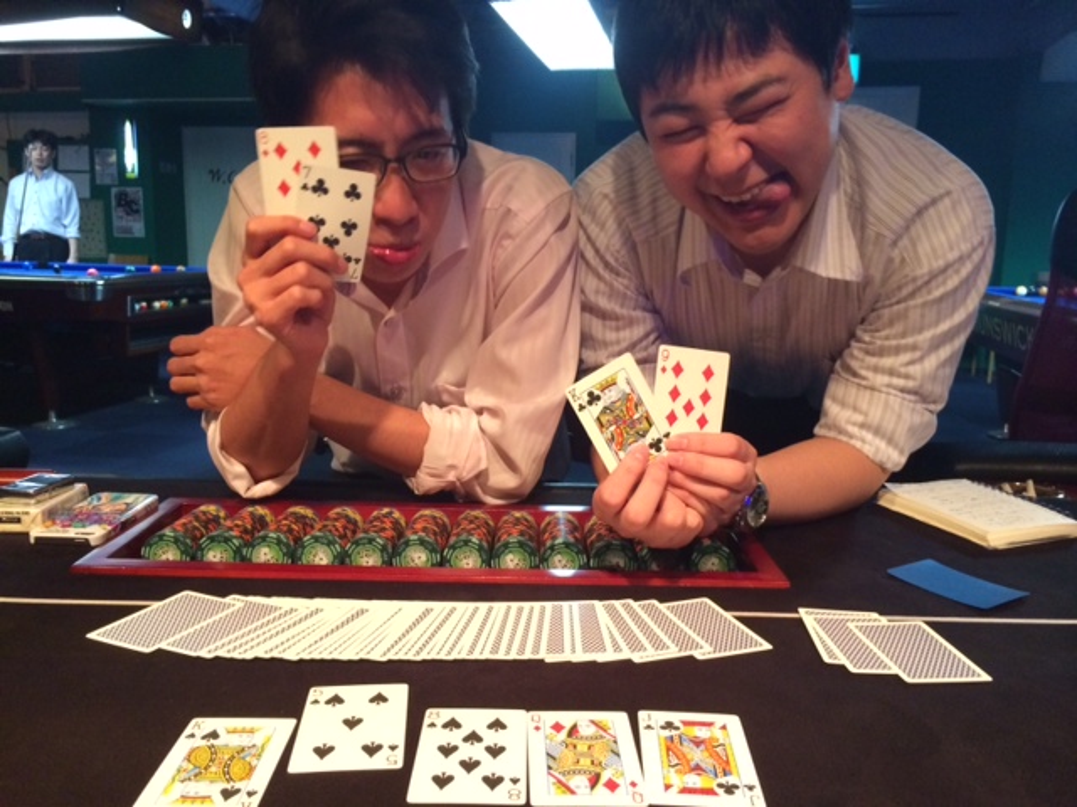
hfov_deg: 60.0
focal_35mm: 30
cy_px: 404
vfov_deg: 46.8
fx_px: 933
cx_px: 538
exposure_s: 1/24
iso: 320
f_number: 2.2
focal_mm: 4.12
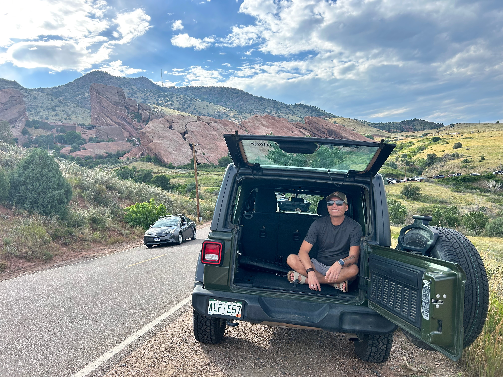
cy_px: 188
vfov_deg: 53.1
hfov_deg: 67.3
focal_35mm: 26
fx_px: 378
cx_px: 252
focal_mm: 5.7
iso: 50
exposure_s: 1/2123
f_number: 1.5
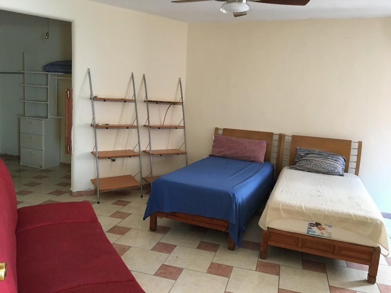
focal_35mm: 29
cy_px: 146
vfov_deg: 48.2
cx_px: 196
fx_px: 328
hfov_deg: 61.7
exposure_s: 1/30
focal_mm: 4.15
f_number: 2.2
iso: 160
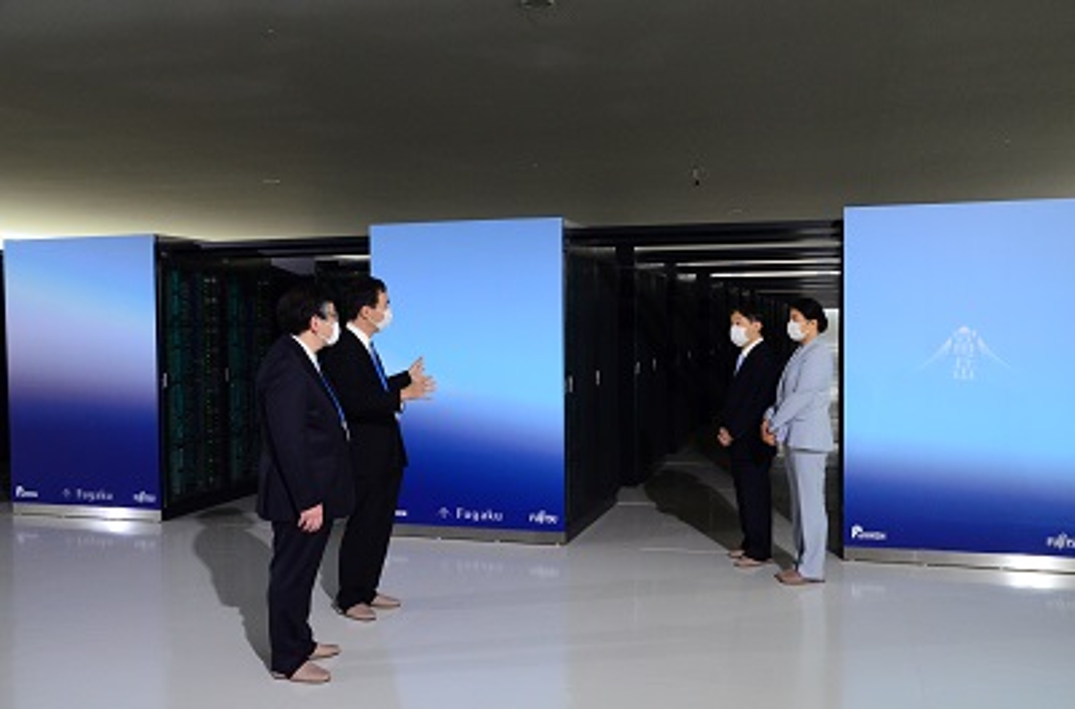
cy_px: 354
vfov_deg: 39.7
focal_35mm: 33
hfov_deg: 57.4
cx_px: 538
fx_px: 982
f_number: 7.1
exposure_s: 1/40
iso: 1600
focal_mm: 22
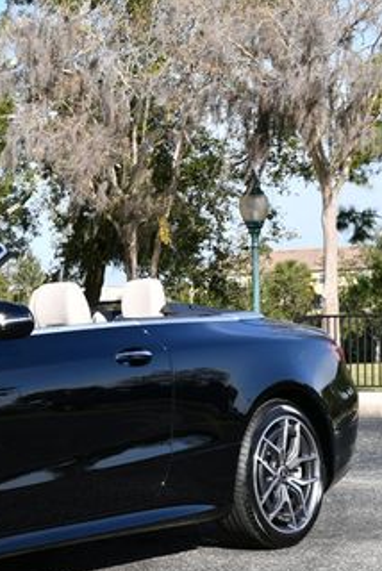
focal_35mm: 92
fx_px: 1461
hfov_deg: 14.1
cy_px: 350
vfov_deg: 22.1
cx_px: -155
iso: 125
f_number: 8
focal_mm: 23
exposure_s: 1/250
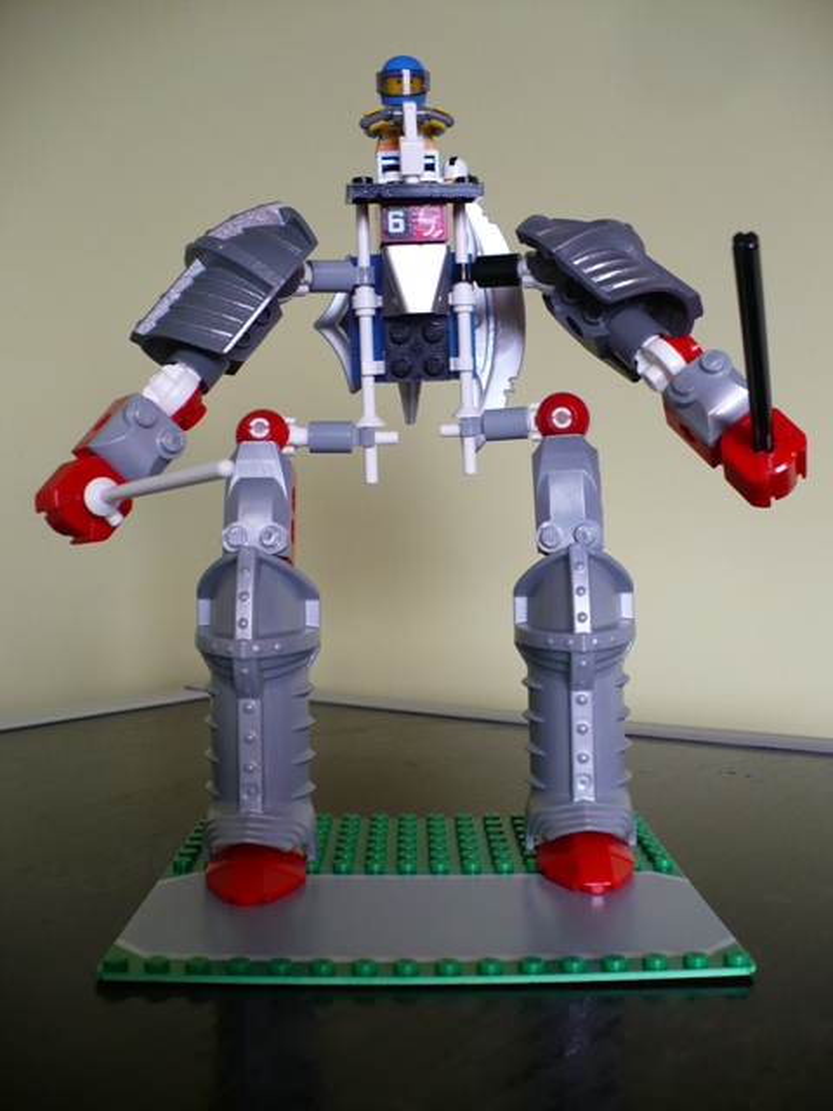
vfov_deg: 50.1
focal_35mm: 37
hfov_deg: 38.7
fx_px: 1187
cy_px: 556
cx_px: 416
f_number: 2.8
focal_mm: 6.1
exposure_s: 1/30
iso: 160
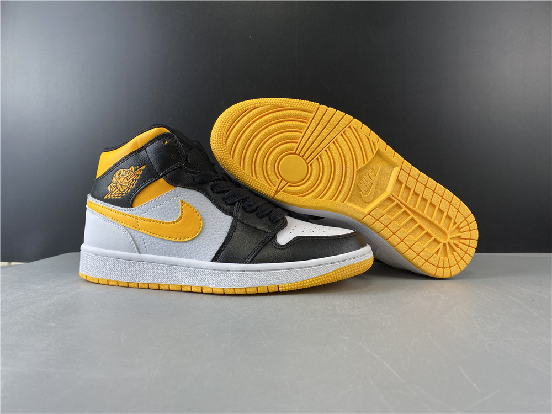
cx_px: 276
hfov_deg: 67.3
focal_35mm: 26
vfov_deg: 53.1
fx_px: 415
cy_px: 207
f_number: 1.8
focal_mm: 4.25
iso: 100
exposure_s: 1/100
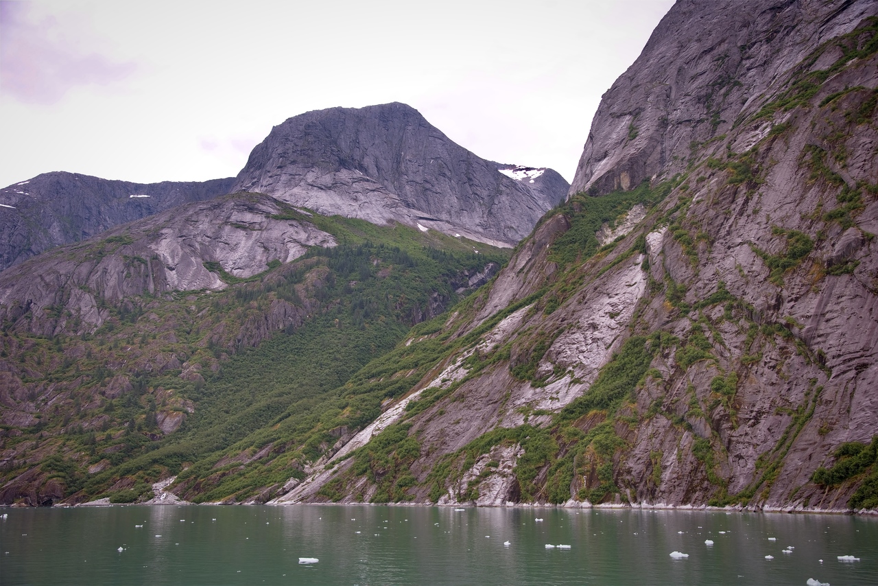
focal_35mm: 35
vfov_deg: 37.9
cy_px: 293
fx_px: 854
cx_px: 439
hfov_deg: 54.4
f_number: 5.6
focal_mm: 35
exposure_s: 1/125
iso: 100
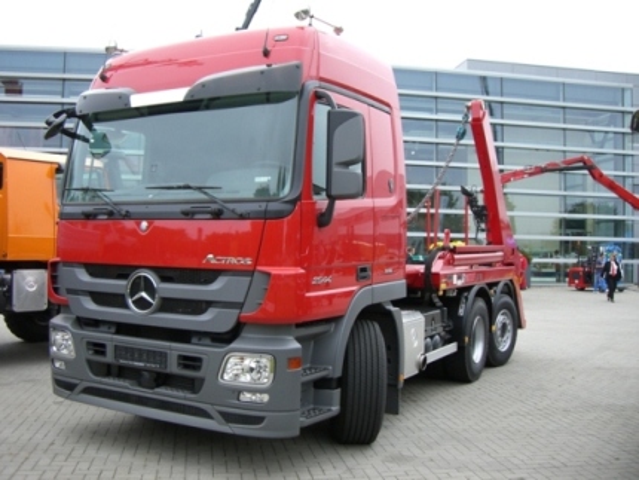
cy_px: 240
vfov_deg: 37.8
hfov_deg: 49.0
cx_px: 320
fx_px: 702
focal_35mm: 38
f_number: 2.7
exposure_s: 1/160
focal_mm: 6.2
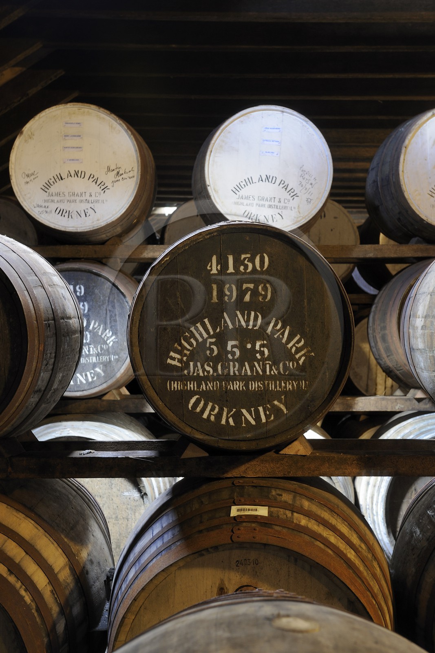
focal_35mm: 50
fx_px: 906
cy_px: 326
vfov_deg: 39.6
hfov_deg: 27.0
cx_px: 218
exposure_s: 2
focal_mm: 50
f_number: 5
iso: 400
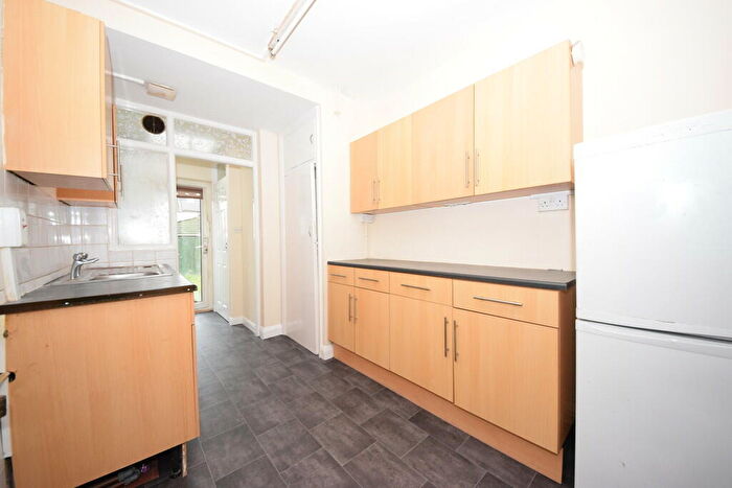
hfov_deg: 112.6
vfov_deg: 90.0
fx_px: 244
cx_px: 366
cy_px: 244
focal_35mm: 12
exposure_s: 1/60
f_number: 4.5
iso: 2800
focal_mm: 8
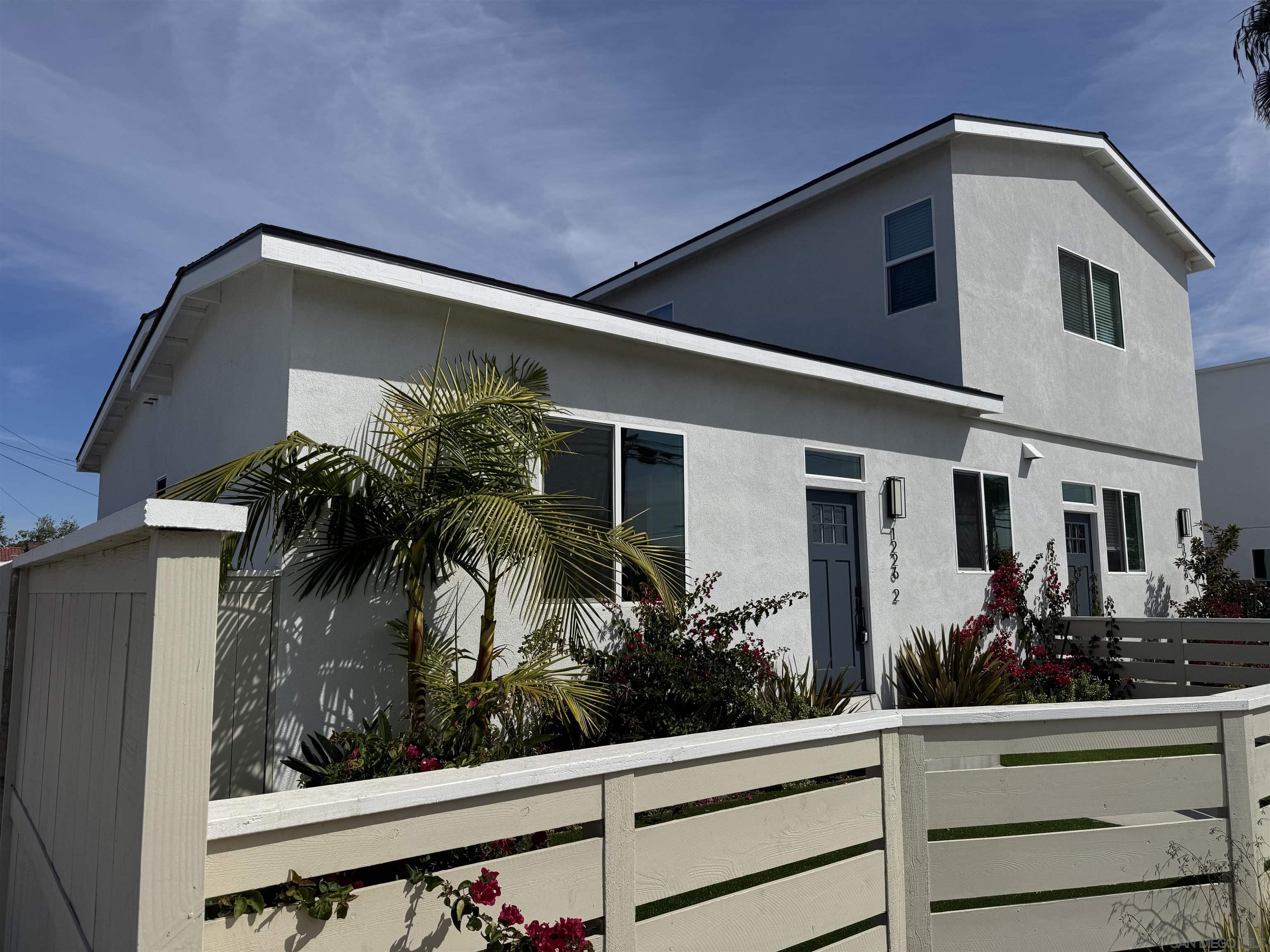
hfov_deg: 71.6
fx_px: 881
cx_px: 635
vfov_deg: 56.8
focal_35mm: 24
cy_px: 476
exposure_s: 1/10417
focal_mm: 6.76
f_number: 1.78
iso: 80
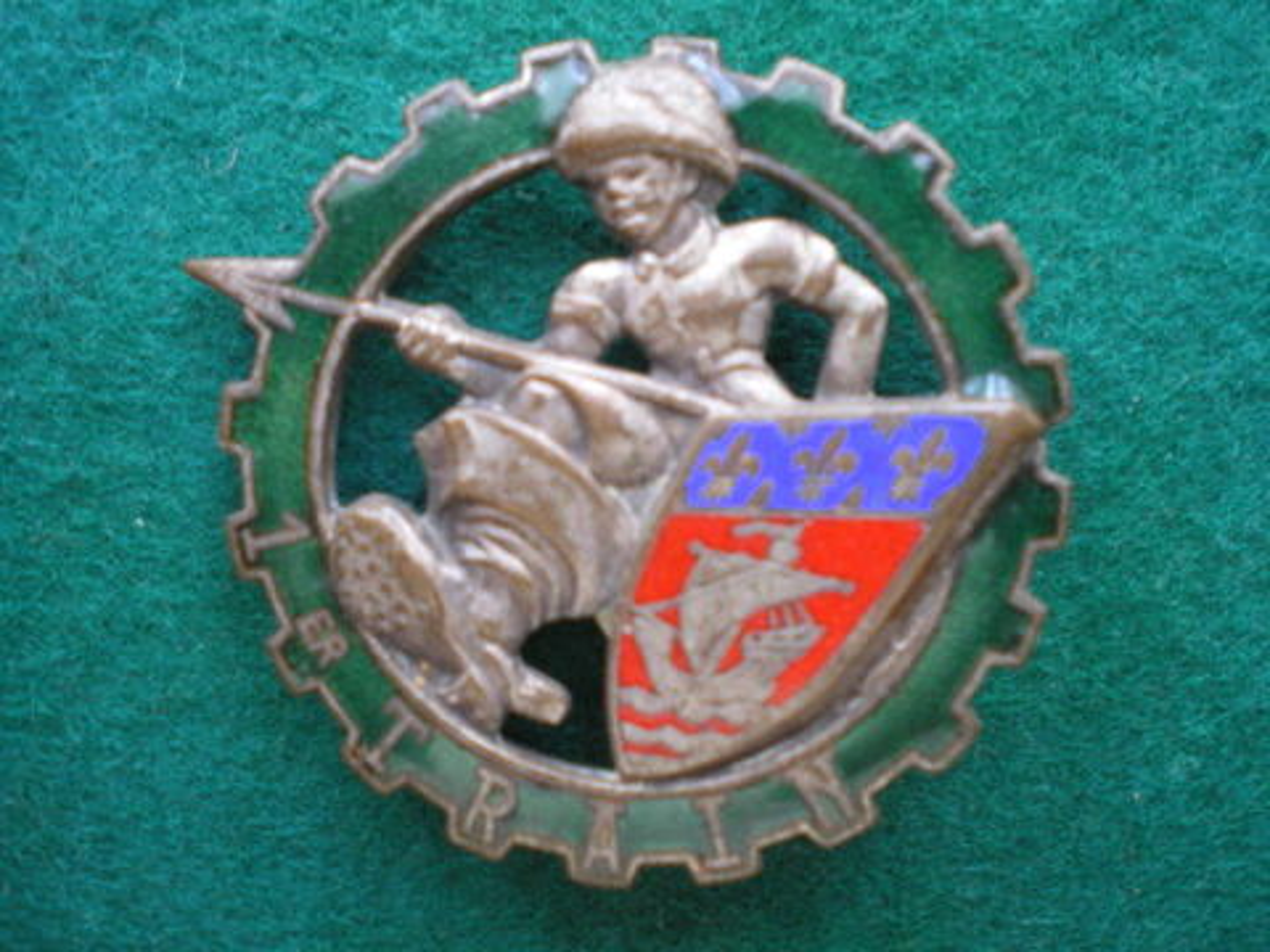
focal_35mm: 38
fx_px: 1394
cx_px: 635
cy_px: 476
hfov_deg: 49.0
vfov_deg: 37.7
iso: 400
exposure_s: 1/25
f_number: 3.1
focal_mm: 6.3
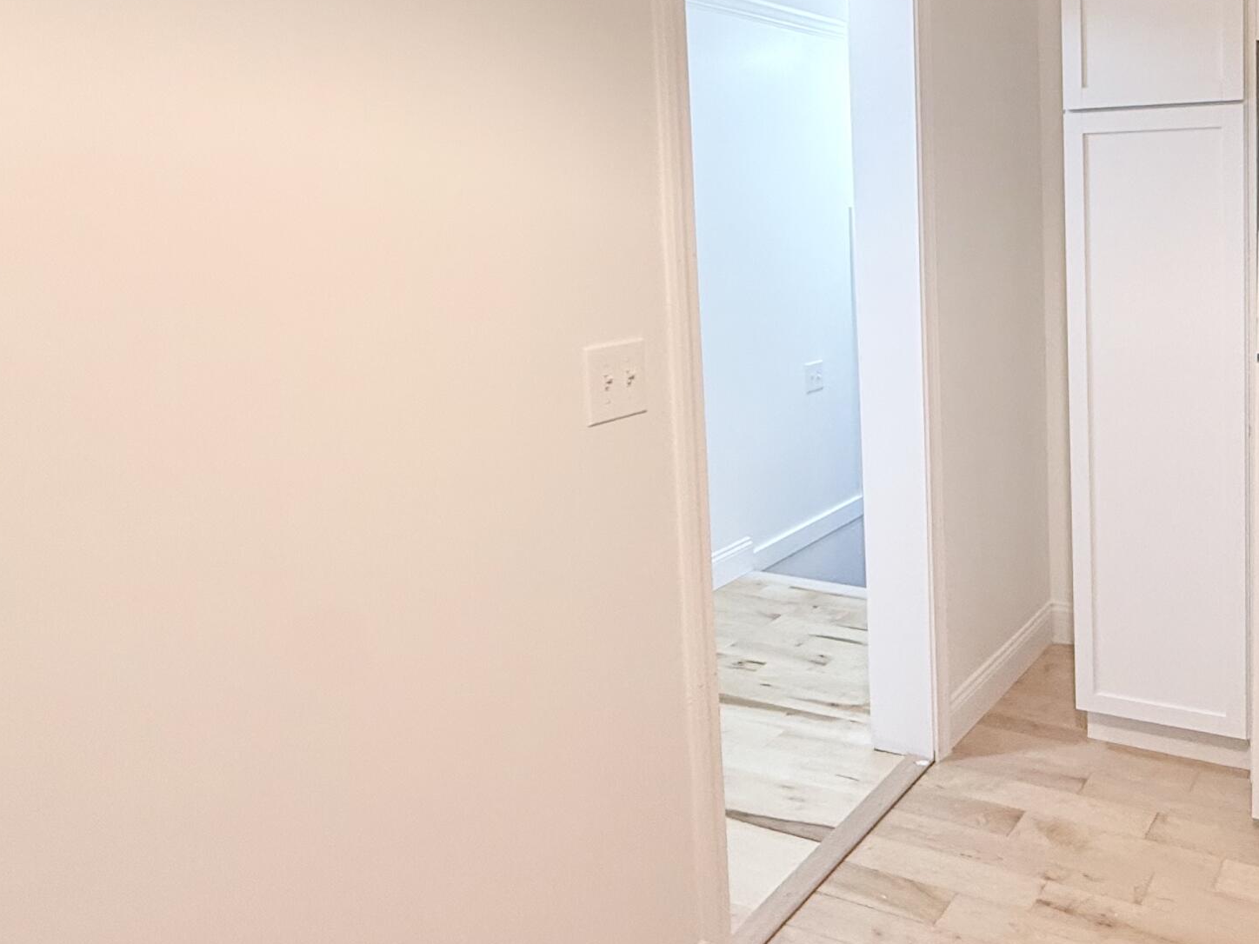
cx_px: 1028
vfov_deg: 47.3
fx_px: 1055
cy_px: 297
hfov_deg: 56.6
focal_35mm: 29
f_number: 2.2
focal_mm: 2.22
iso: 200
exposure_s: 1/60
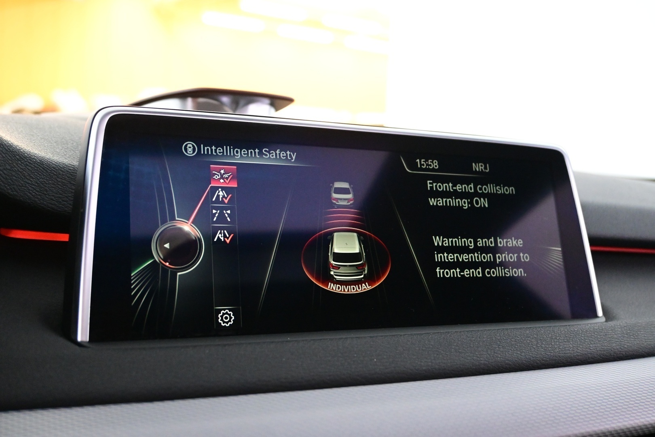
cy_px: 218
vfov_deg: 36.2
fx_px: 669
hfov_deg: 52.2
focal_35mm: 37
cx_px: 328
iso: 4000
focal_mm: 24.5
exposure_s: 1/40
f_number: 4.2
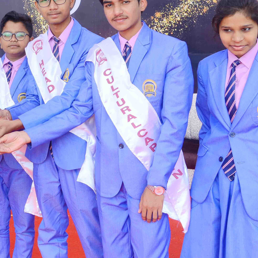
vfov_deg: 27.9
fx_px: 514
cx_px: 21
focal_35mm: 61
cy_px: 71
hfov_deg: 27.1
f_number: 8
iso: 100
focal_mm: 21
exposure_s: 1/100
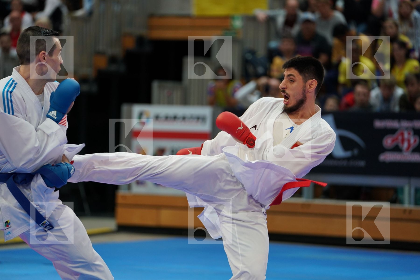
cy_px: 140
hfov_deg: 12.1
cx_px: 210
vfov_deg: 8.1
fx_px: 1983
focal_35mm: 170
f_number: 2.8
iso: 1250
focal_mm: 170
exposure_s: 1/1000
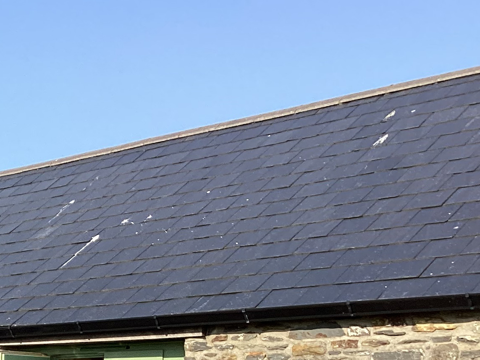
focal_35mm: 87
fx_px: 1206
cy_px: 452
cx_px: -140
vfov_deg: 16.2
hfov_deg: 20.6
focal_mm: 3.3
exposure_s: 1/806
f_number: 2.4
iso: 25
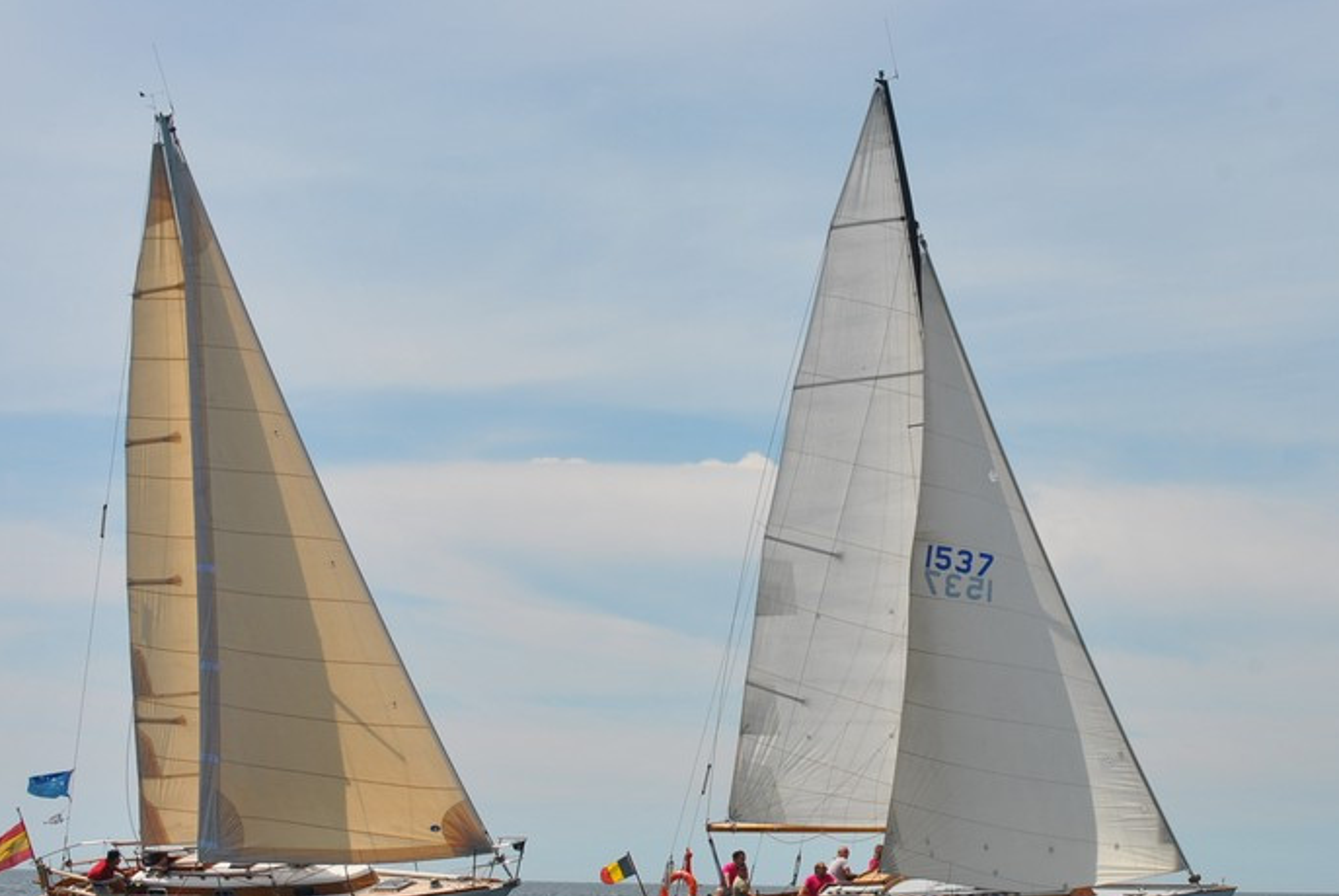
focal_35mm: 108
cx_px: 743
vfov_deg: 12.7
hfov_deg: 19.0
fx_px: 4009
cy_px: 575
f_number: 9
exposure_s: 1/320
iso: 100
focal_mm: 55
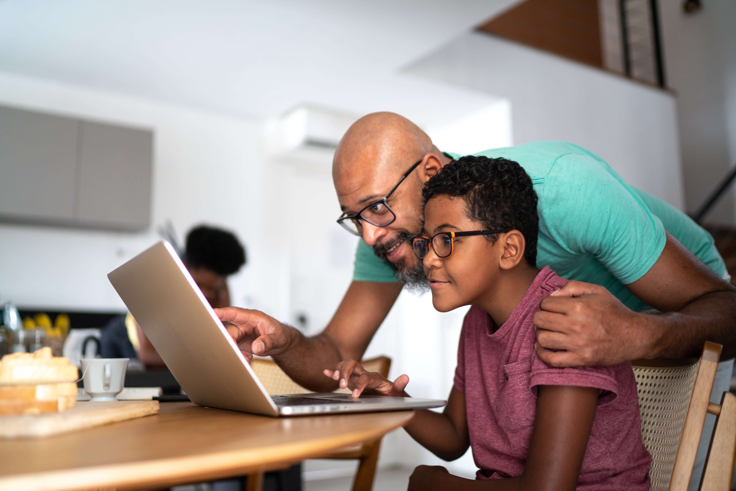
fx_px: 716
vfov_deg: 37.9
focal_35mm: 35
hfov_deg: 54.4
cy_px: 246
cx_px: 368
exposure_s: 1/320
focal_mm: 35
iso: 400
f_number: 1.4
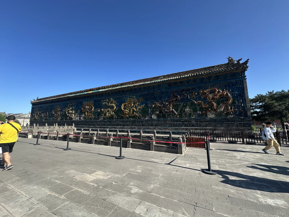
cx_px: 144
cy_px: 108
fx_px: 117
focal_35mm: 14
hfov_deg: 102.1
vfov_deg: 85.7
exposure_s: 1/651
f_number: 2.2
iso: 40
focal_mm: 2.22
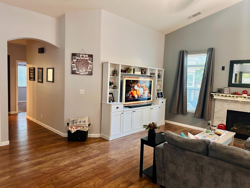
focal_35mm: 24
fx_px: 173
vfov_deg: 56.8
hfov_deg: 71.6
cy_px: 94
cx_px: 125
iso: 800
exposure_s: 1/60
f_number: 1.78
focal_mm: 6.86
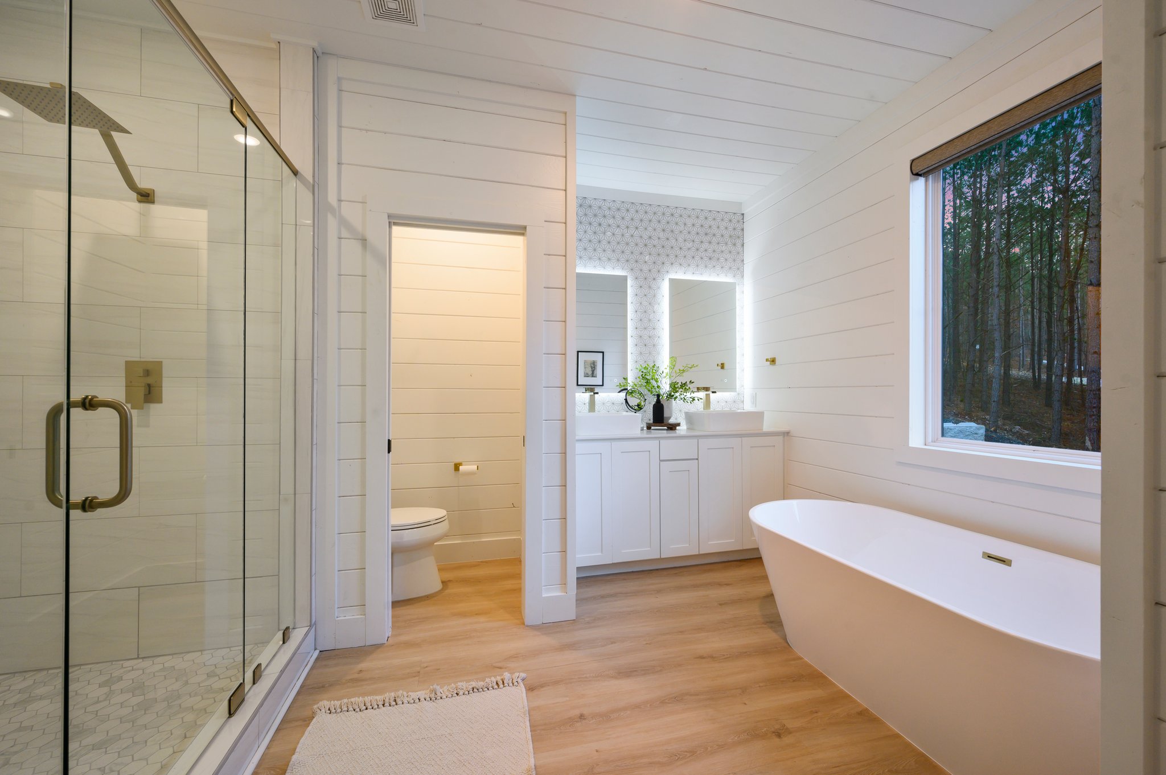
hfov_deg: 104.3
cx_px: 583
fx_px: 453
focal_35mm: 14
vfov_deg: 81.1
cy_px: 388
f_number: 9
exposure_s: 1/13
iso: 400
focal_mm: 14
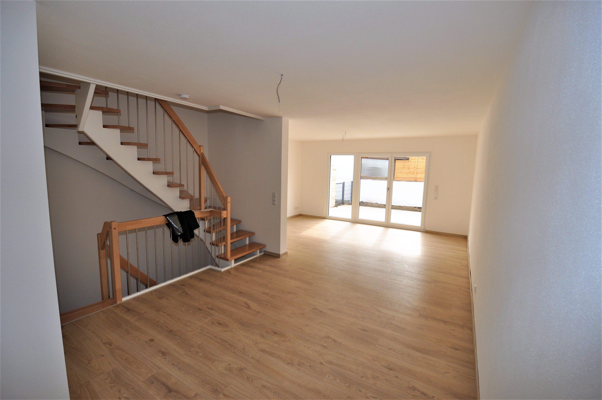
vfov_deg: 77.2
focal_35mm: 15
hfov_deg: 100.5
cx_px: 301
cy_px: 200
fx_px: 251
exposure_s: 1/125
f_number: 5.6
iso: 220
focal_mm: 10
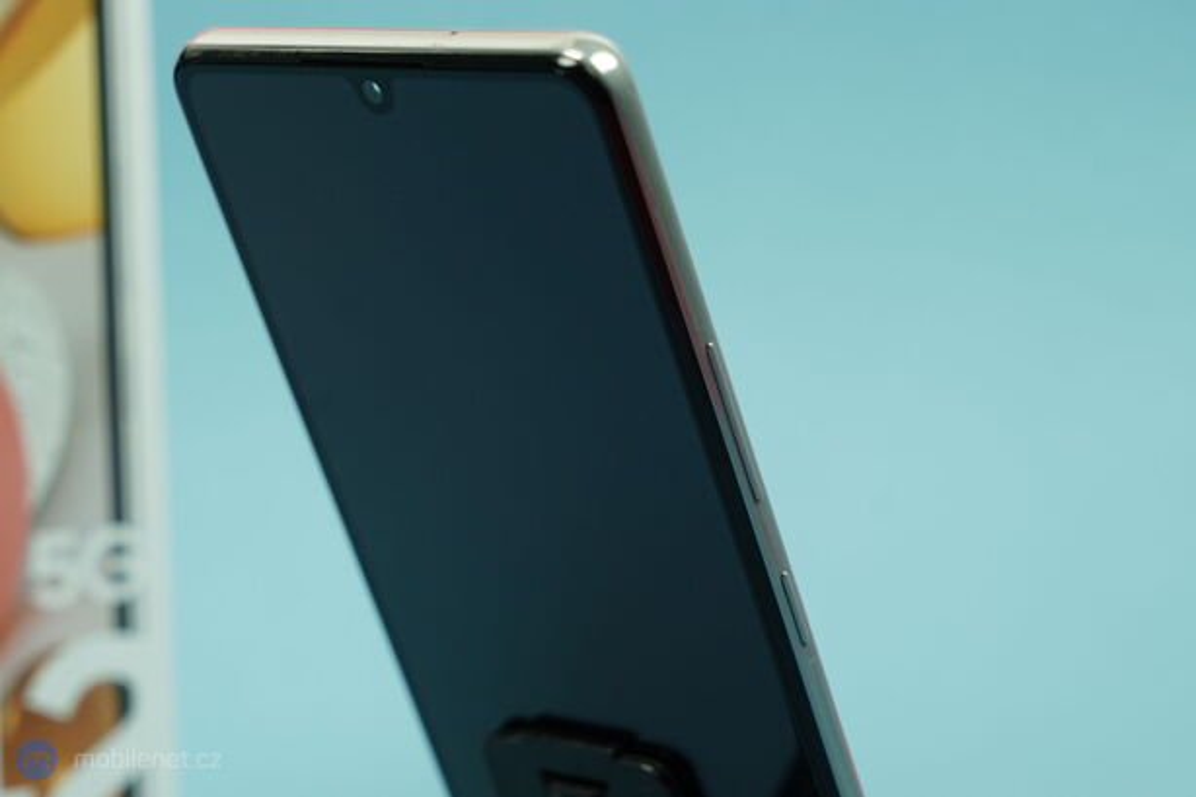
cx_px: 598
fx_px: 2092
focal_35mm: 63
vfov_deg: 21.6
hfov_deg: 31.9
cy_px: 398
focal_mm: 63
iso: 640
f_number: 5.6
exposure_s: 1/100
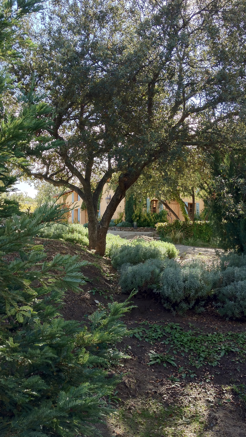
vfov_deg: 51.6
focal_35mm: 39
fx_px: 452
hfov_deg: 30.4
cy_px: 223
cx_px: 119
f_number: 2.4
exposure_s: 1/196
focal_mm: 4.28
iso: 64
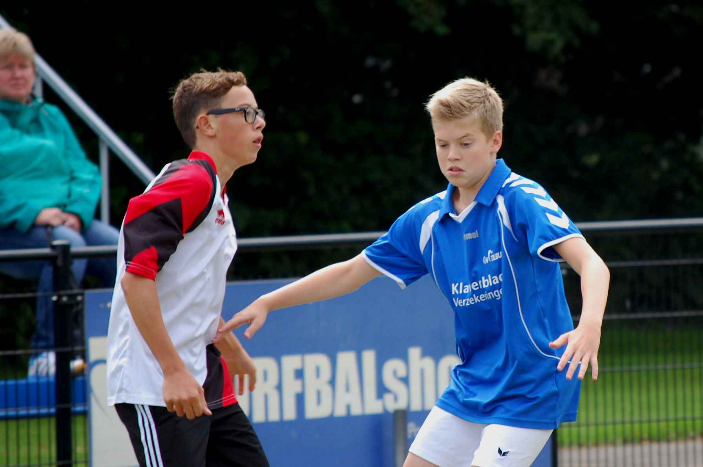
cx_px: 352
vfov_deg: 5.2
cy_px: 234
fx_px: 5122
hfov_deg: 7.9
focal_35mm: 262
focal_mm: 175
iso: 450
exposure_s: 1/500
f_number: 5.6
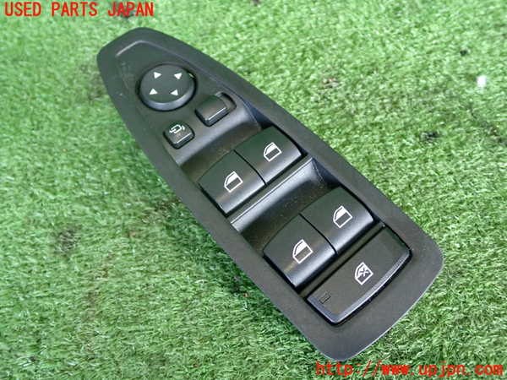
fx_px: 469
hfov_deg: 56.8
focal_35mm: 32
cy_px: 190
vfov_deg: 44.2
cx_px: 254
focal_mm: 5.79
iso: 400
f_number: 2.4
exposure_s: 1/30
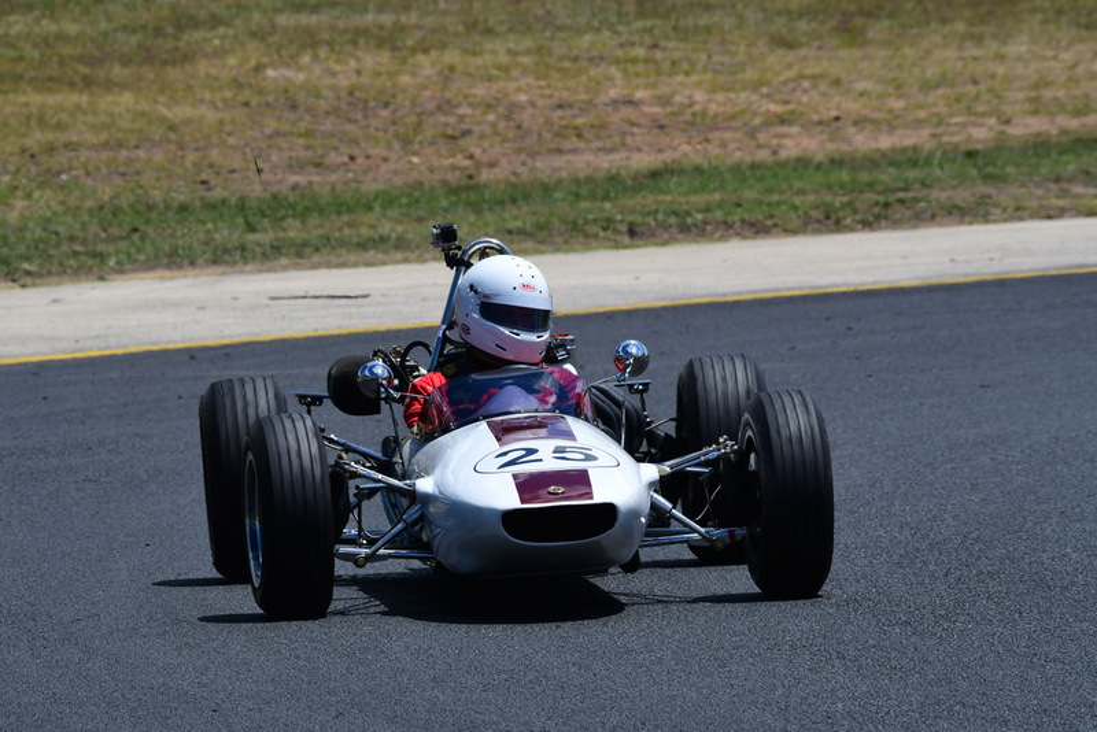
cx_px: 548
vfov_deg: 2.3
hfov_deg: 3.4
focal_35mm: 600
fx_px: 18289
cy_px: 366
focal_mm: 400
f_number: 13
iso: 320
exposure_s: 1/640
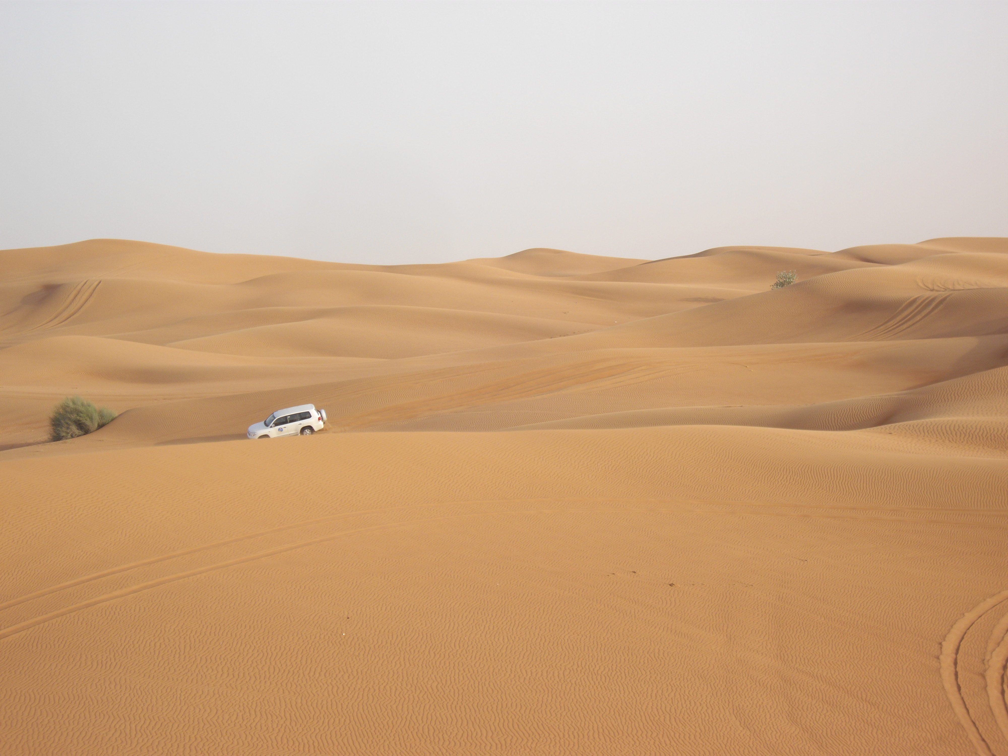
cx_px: 504
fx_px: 2679
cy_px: 378
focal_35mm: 92
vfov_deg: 16.1
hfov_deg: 21.3
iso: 50
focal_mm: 19.4
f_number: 4.8
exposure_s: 1/160
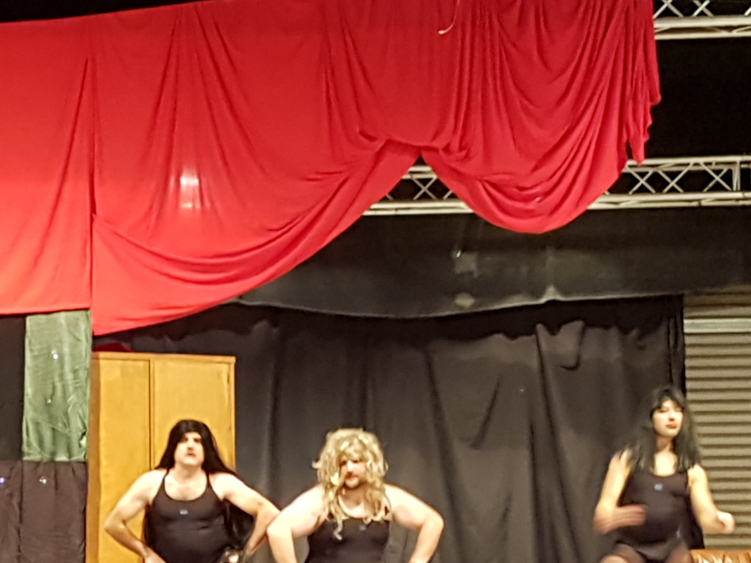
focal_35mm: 46
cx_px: 258
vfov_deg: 30.8
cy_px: 446
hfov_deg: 40.8
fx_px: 998
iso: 200
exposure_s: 1/10
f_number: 1.7
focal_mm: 4.2
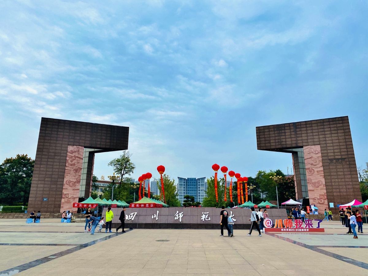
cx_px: 184
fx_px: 276
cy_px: 138
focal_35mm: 26
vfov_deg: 53.1
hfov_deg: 67.3
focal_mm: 4.25
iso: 32
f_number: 1.8
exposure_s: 1/738
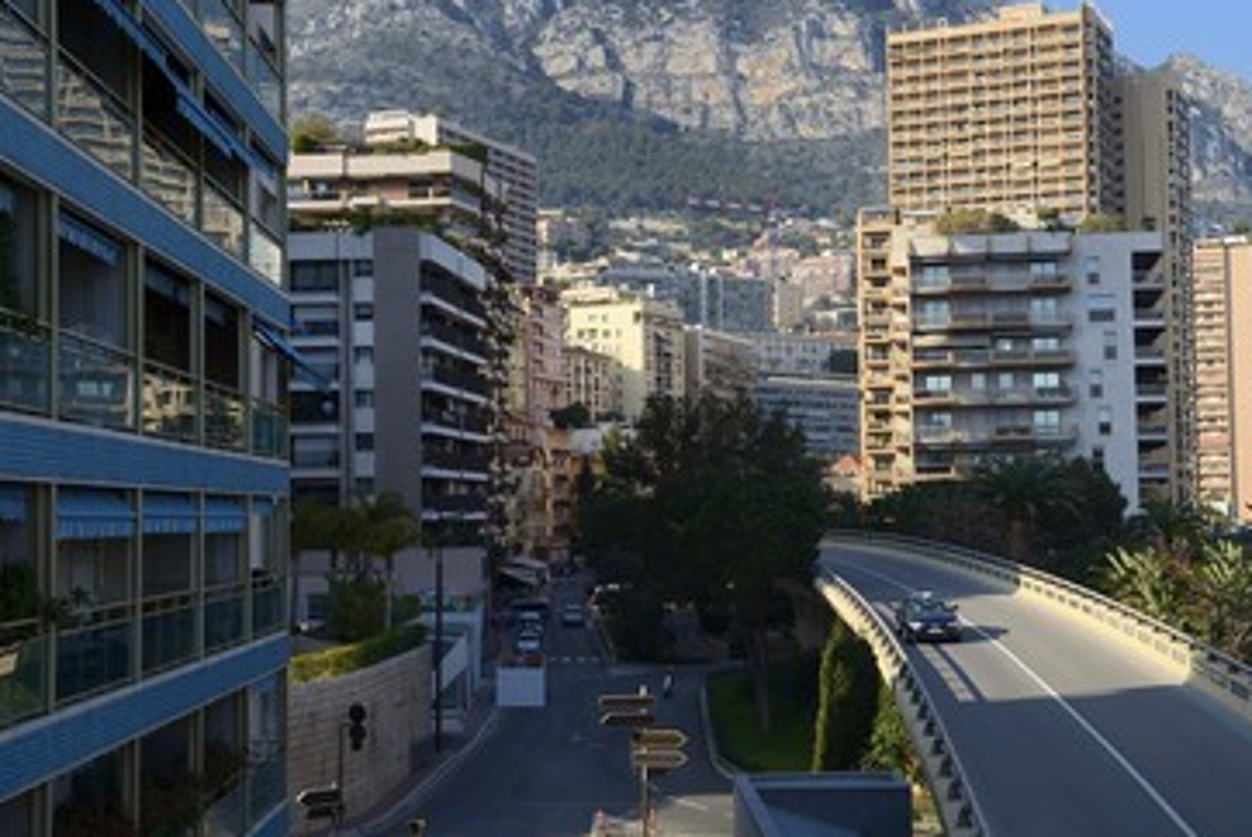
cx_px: 719
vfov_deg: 26.5
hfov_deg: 38.8
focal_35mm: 51
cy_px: 408
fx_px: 1775
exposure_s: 1/320
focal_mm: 44
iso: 200
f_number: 8
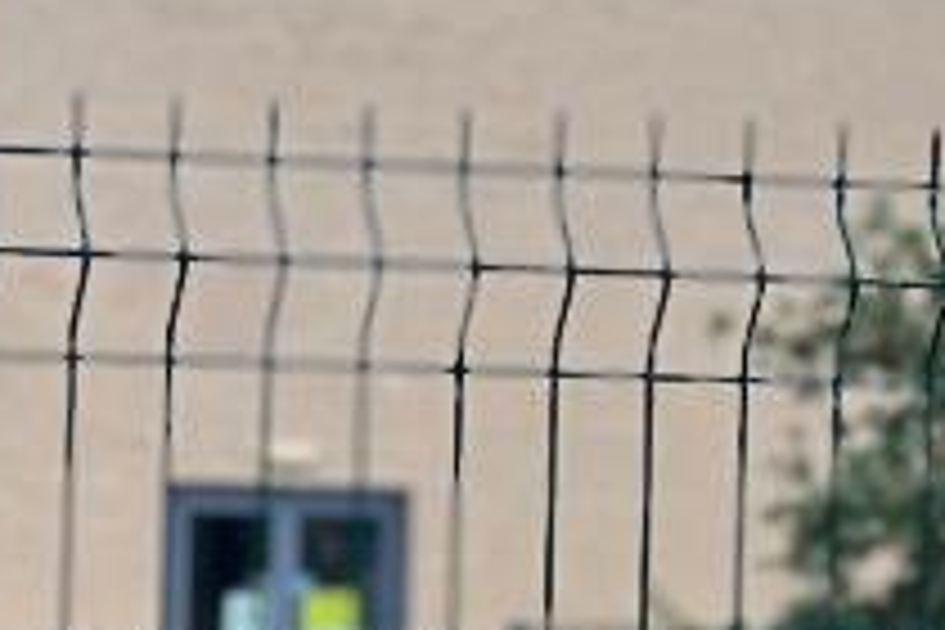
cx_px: 382
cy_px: 1166
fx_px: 10263
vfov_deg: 3.5
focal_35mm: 391
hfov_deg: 5.3
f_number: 2.8
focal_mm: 9
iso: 25
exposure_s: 1/173
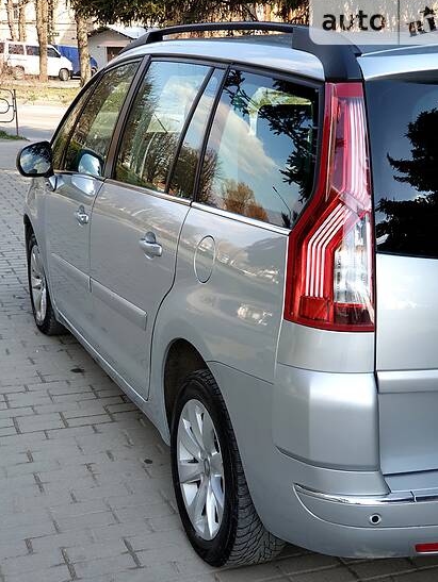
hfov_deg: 25.7
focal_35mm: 57
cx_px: 239
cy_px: 305
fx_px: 961
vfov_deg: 33.8
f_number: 2.4
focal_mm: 6
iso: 25
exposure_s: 1/163
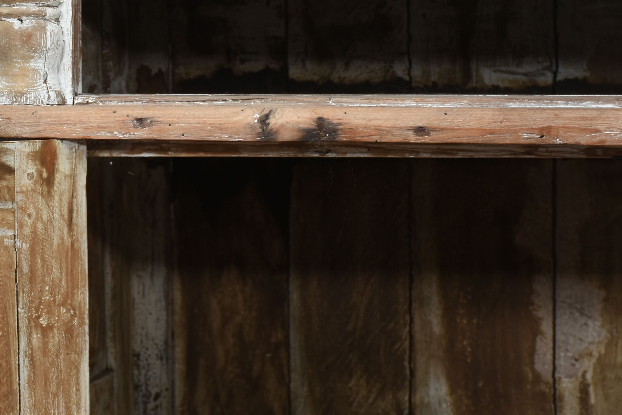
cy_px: 272
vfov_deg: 6.6
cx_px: 68
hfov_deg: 9.8
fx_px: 3593
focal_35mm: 208
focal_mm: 75
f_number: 8
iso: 320
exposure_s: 1/100
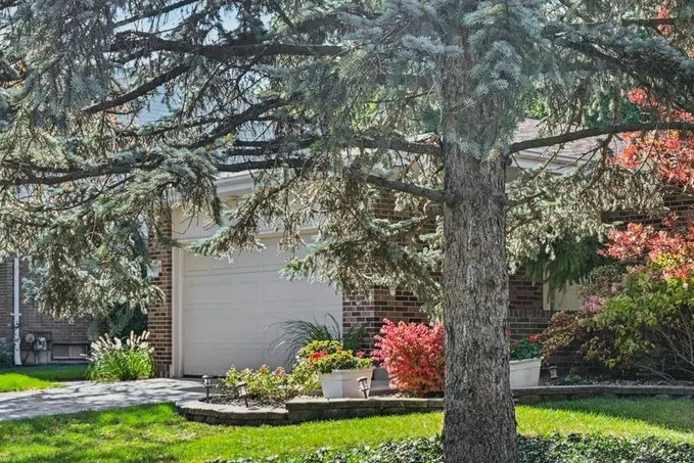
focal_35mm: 62
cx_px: 703
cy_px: 318
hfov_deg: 30.0
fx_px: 1195
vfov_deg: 21.8
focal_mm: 26
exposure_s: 1/320
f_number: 8
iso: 800
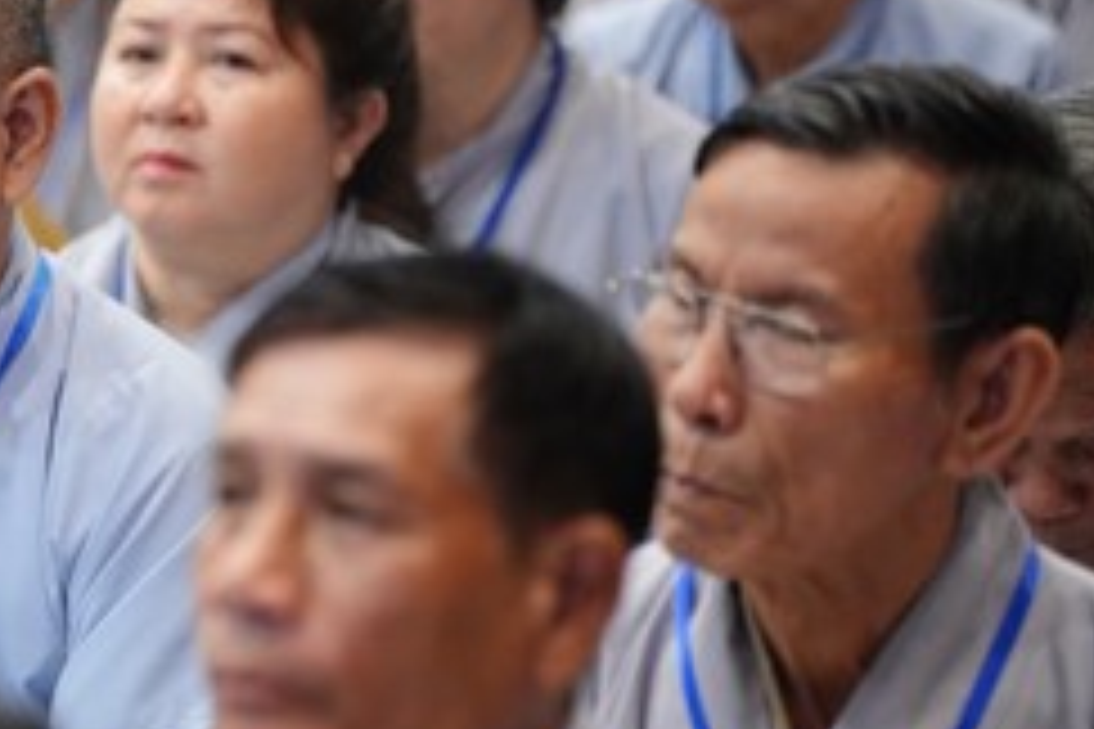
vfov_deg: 3.4
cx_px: -302
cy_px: 403
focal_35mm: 401
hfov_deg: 5.1
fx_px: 12185
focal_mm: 150
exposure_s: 1/125
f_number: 2.8
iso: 4000
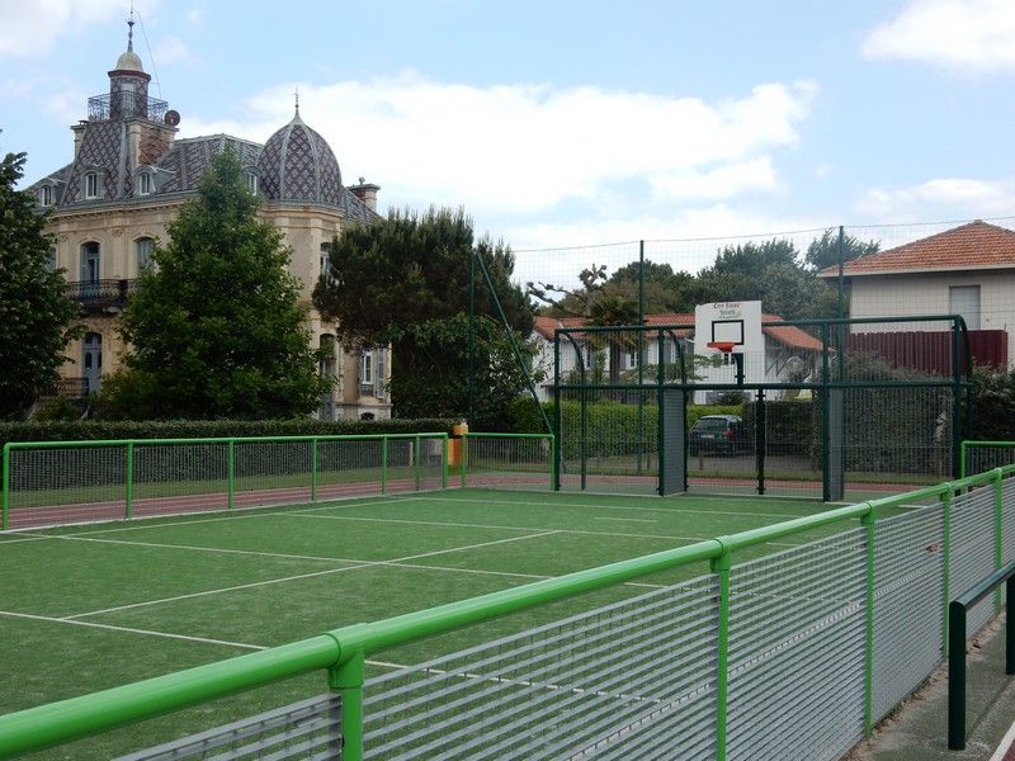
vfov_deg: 33.6
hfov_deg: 43.9
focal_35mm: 43
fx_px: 1261
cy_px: 380
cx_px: 508
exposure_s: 1/500
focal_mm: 7.6
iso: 125
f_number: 4.2
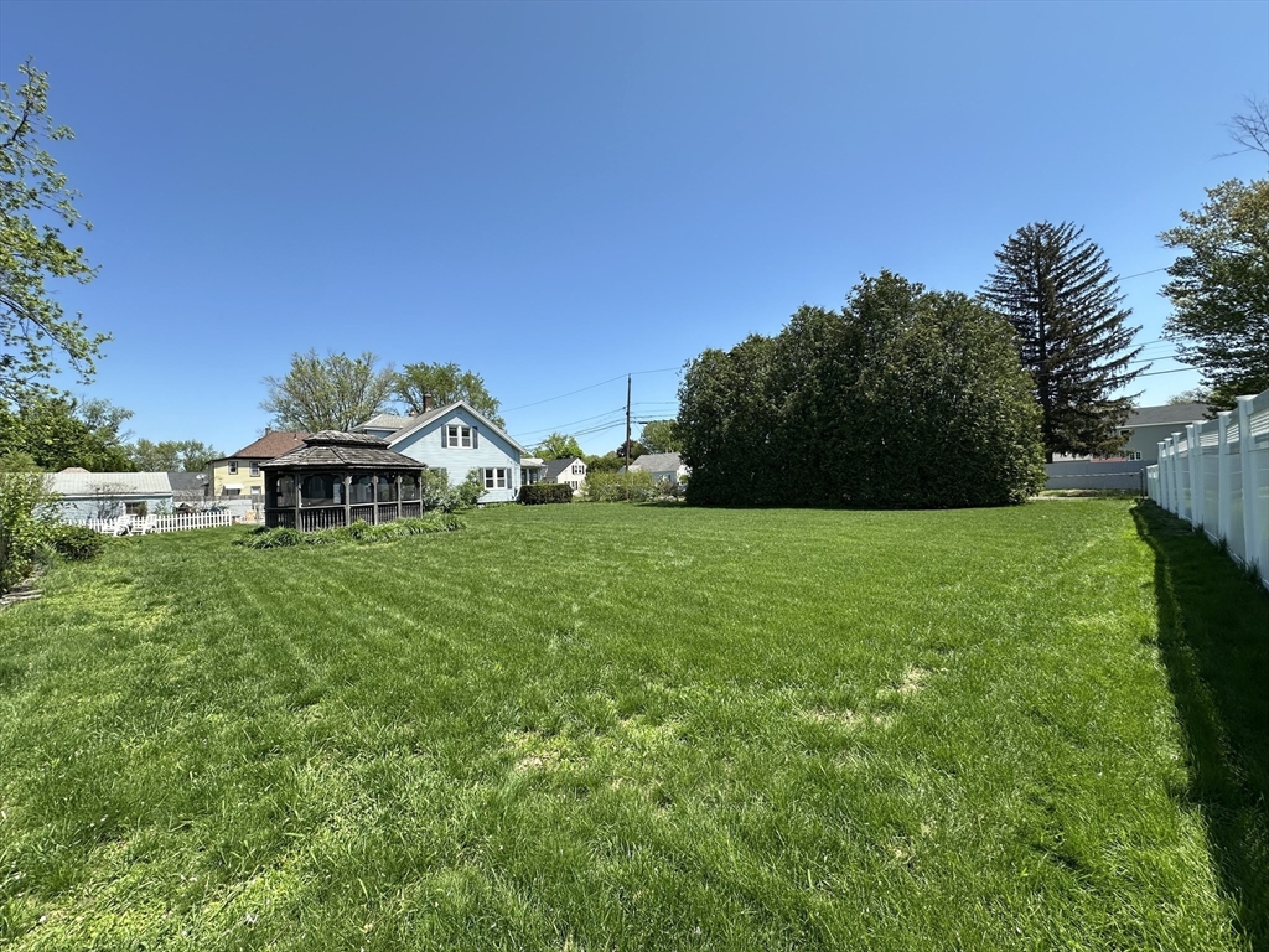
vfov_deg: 85.7
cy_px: 476
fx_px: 513
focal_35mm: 14
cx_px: 634
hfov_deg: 102.1
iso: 40
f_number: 2.2
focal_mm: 2.22
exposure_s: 1/1261
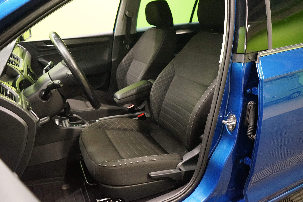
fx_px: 236
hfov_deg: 65.5
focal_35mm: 28
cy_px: 101
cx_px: 152
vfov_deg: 46.4
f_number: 5
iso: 6400
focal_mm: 28
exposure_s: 1/60
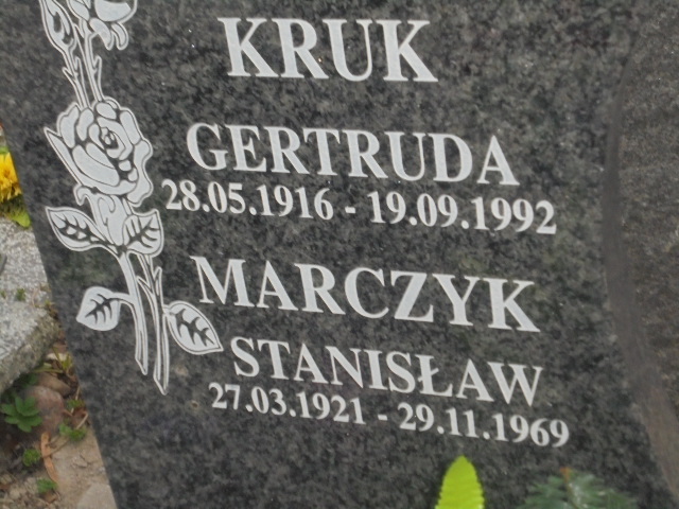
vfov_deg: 20.2
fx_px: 1432
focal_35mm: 73
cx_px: 340
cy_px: 254
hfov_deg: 26.7
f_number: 6.1
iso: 400
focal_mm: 13.1
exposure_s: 1/60
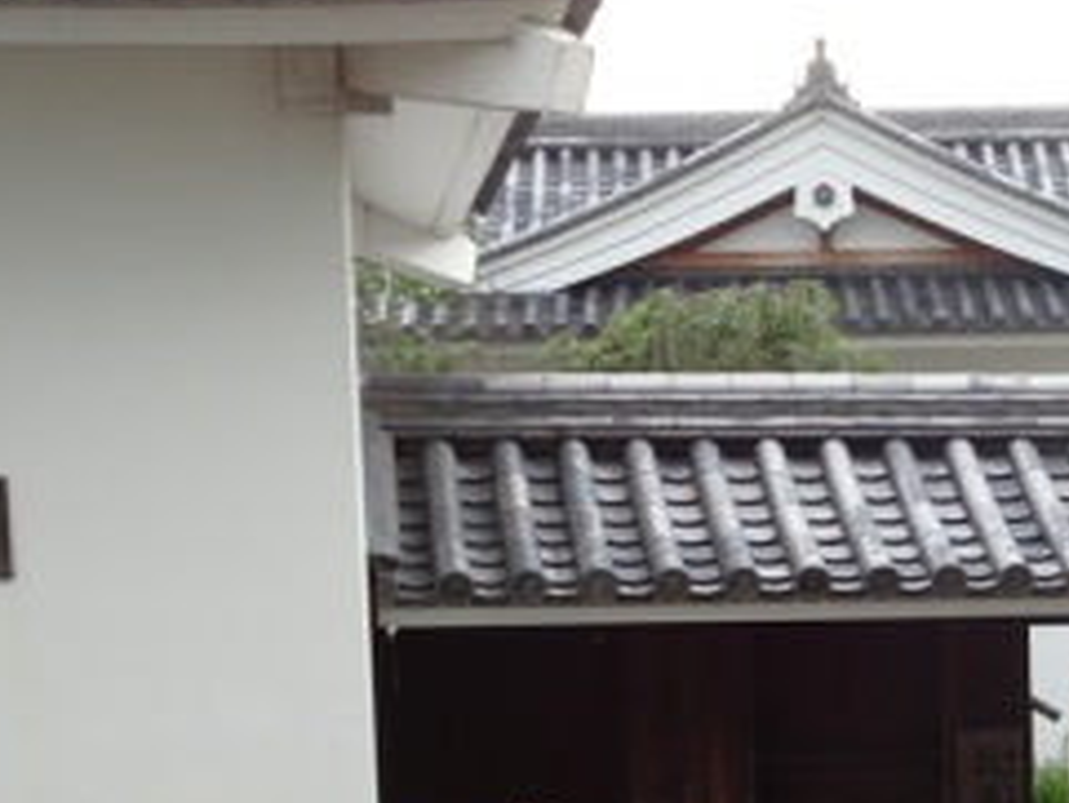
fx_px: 2564
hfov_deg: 23.0
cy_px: 765
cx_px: 940
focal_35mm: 83
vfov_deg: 17.5
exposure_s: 1/50
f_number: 4
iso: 80
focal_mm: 6.8
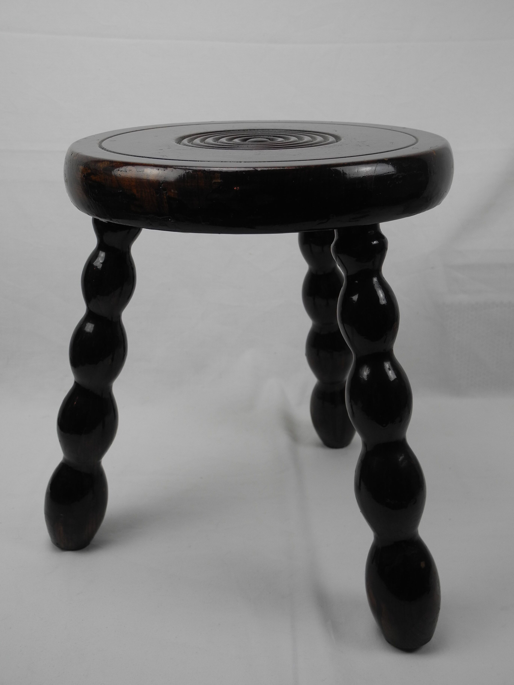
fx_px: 752
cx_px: 257
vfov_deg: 49.0
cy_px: 342
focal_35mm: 38
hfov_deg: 37.7
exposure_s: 1/140
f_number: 3.2
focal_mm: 8.1
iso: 100
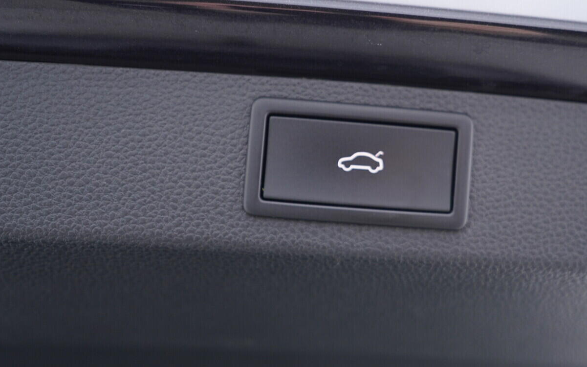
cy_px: 161
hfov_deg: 45.1
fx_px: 704
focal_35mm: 44
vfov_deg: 29.2
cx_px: 348
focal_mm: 24
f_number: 2.8
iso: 320
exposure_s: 1/40
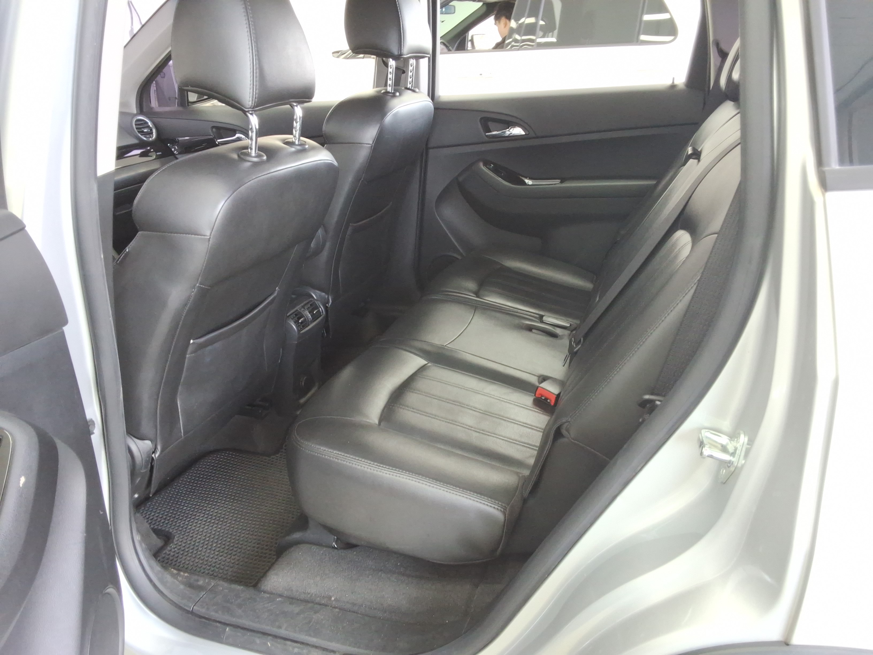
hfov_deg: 63.4
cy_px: 328
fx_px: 706
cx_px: 436
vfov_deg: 49.7
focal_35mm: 28
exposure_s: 1/40
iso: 74
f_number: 1.9
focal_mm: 2.91
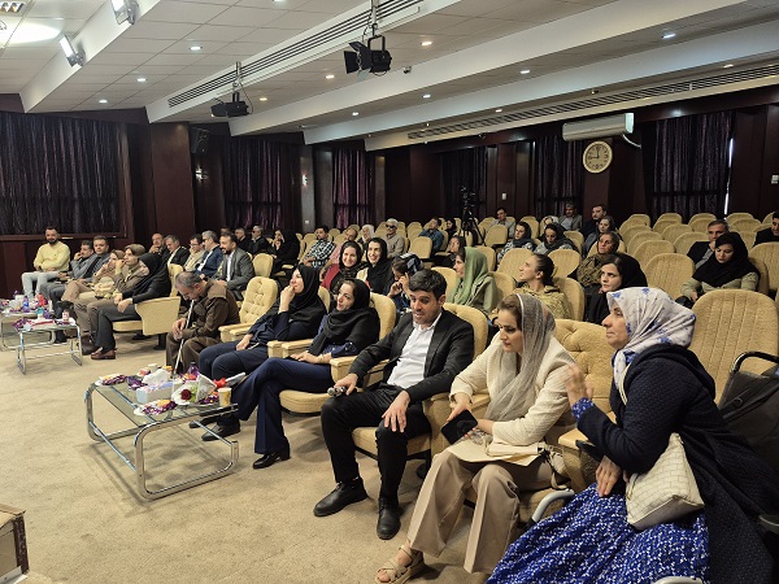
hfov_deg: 73.9
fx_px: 518
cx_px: 390
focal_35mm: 23
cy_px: 292
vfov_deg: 58.9
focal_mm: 5.4
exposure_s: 1/100
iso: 400
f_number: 1.8
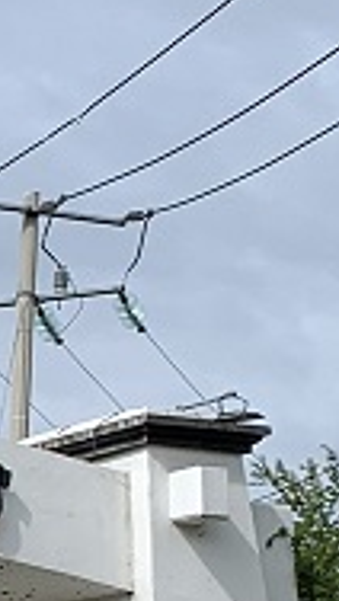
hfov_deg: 6.5
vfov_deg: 13.6
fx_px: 2457
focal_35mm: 154
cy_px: 726
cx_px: -956
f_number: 1.8
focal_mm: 4.25
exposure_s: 1/2994
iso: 25
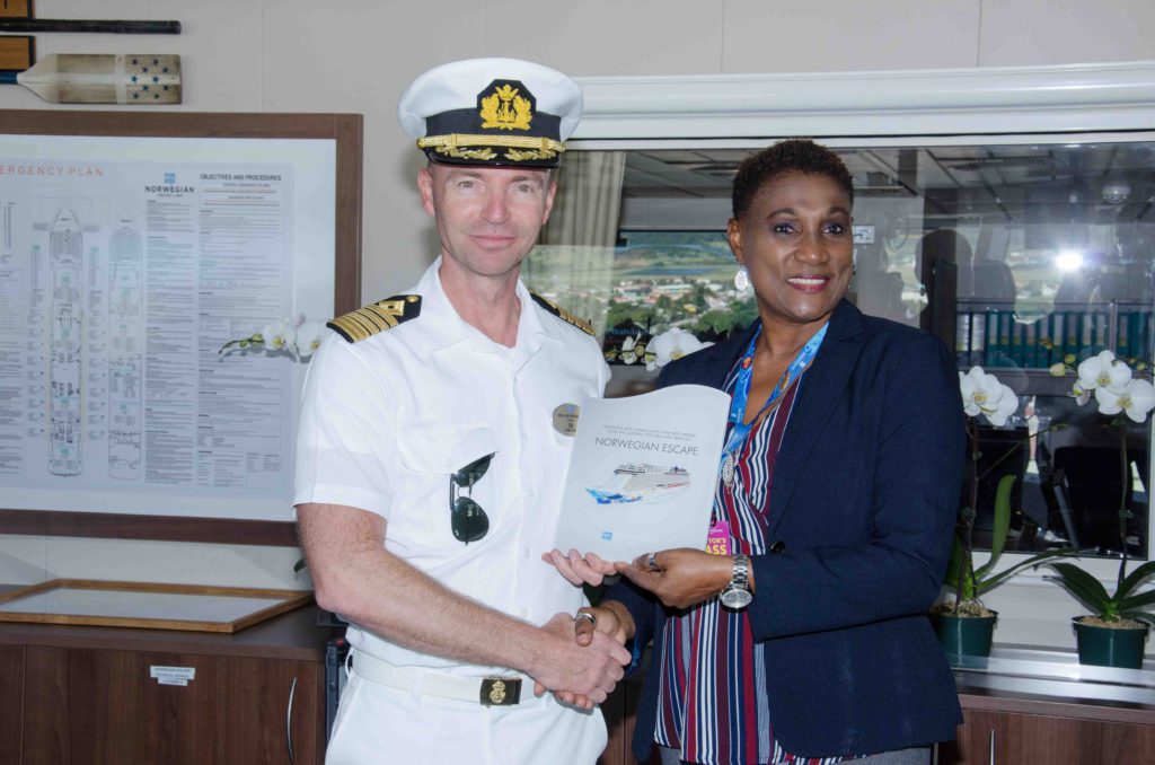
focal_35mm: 60
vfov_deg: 22.5
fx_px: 1921
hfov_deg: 33.5
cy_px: 382
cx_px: 578
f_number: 9
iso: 400
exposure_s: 1/125
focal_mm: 40
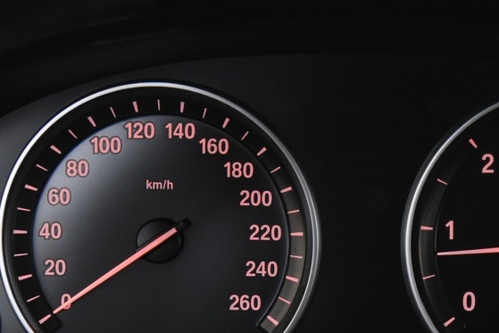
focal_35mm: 110
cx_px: 364
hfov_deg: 18.5
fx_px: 1525
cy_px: 229
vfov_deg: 12.4
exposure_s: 1/40
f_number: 4
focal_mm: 38
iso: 4000
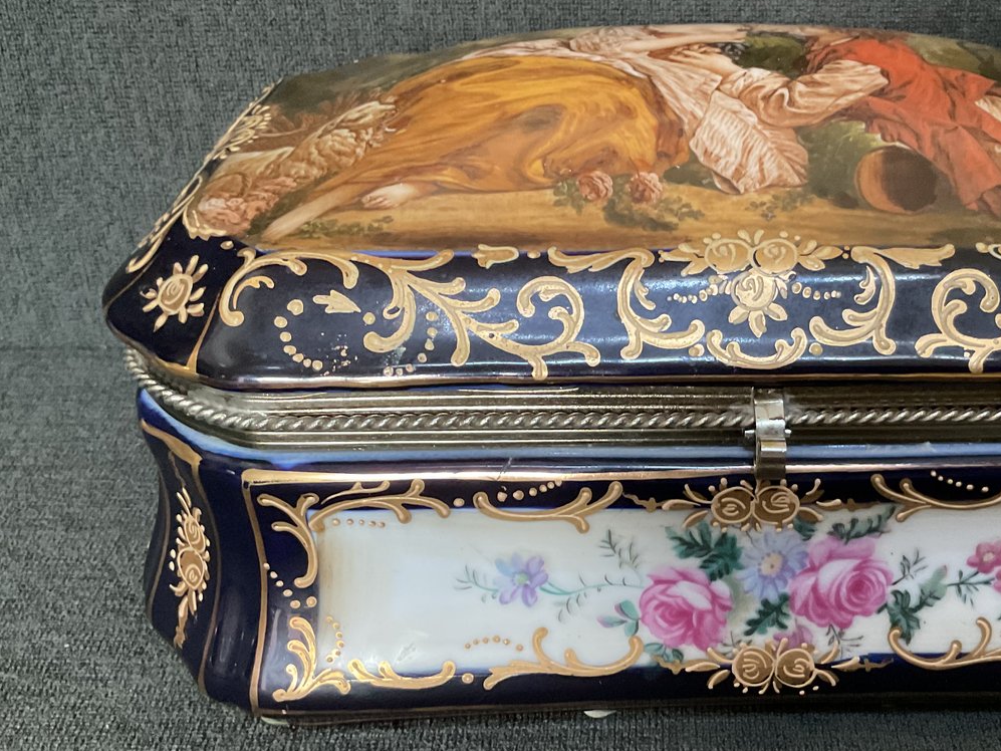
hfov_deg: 42.0
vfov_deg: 32.9
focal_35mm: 44
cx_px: 709
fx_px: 1273
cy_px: 362
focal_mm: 3
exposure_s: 1/30
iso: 320
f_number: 1.8
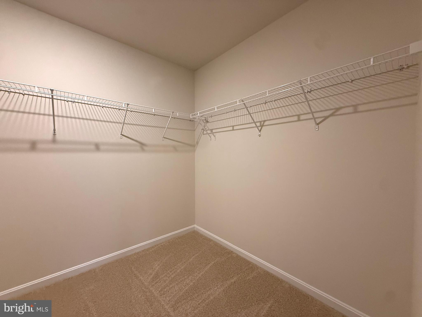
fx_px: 171
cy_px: 158
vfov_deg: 85.7
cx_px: 211
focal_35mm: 14
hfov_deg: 102.1
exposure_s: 1/60
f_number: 2.2
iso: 320
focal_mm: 2.22
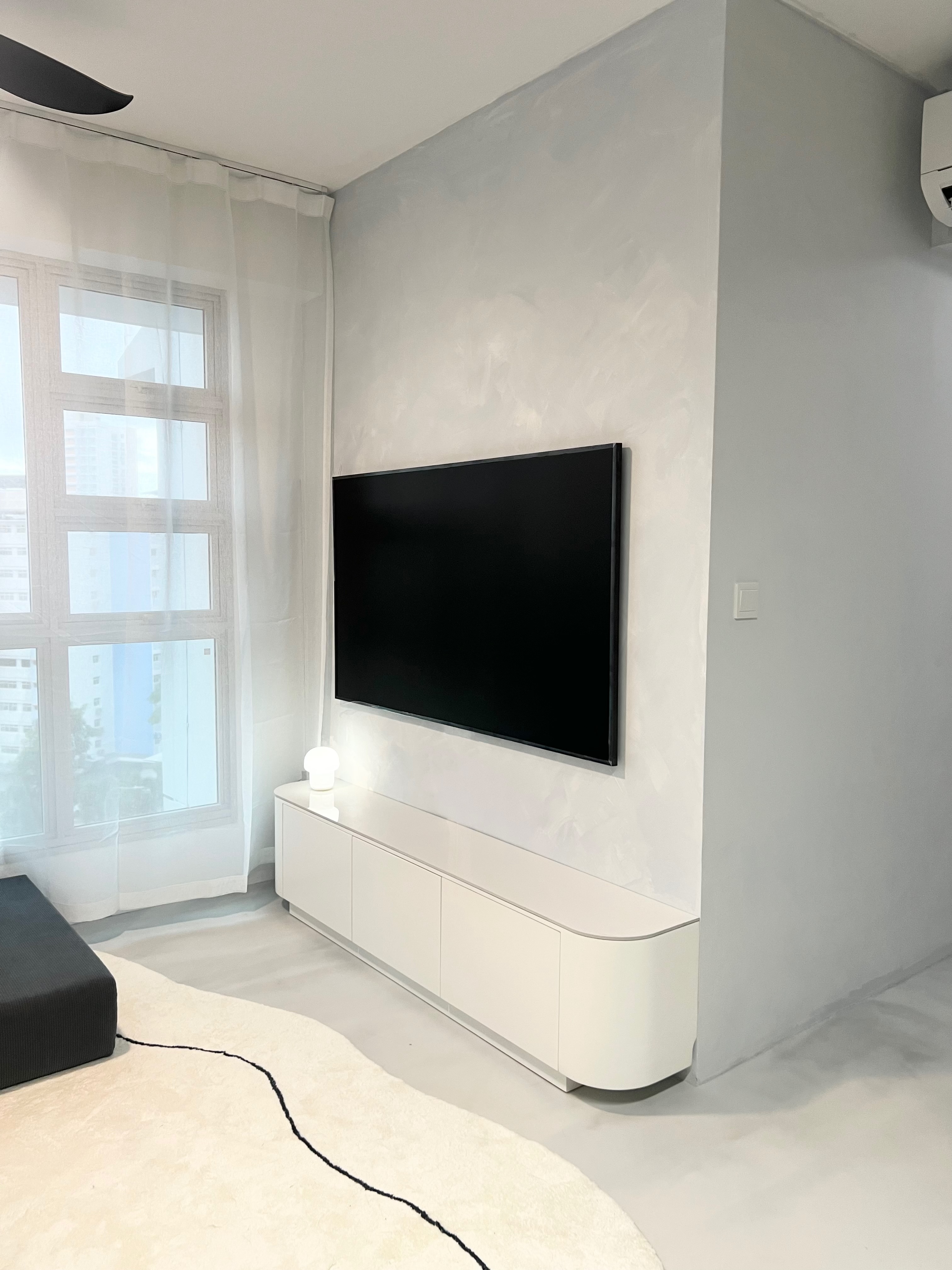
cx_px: 476
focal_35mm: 26
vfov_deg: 67.3
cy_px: 635
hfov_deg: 53.1
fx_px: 953
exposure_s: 1/50
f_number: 1.5
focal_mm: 5.7
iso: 80
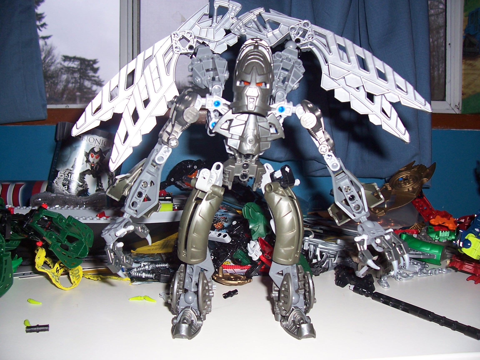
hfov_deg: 54.0
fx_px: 471
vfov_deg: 41.8
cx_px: 240
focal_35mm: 34
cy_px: 180
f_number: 2.7
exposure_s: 1/60
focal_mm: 5.6
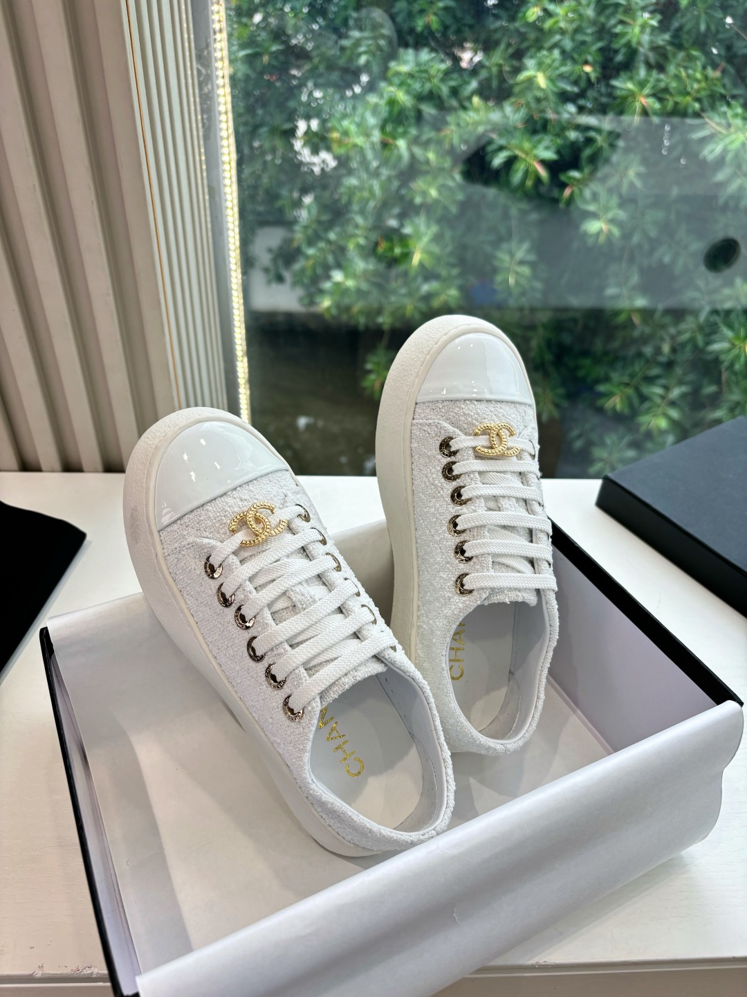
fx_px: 748
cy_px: 498
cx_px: 374
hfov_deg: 53.1
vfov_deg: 67.3
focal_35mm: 26
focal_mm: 5.96
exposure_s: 1/195
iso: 40
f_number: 1.6
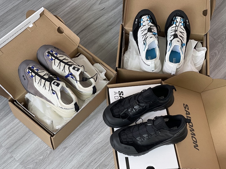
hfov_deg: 30.3
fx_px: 418
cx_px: 113
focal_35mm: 64
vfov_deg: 22.9
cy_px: 84
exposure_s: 1/121
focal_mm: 7.5
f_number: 2.2
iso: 125
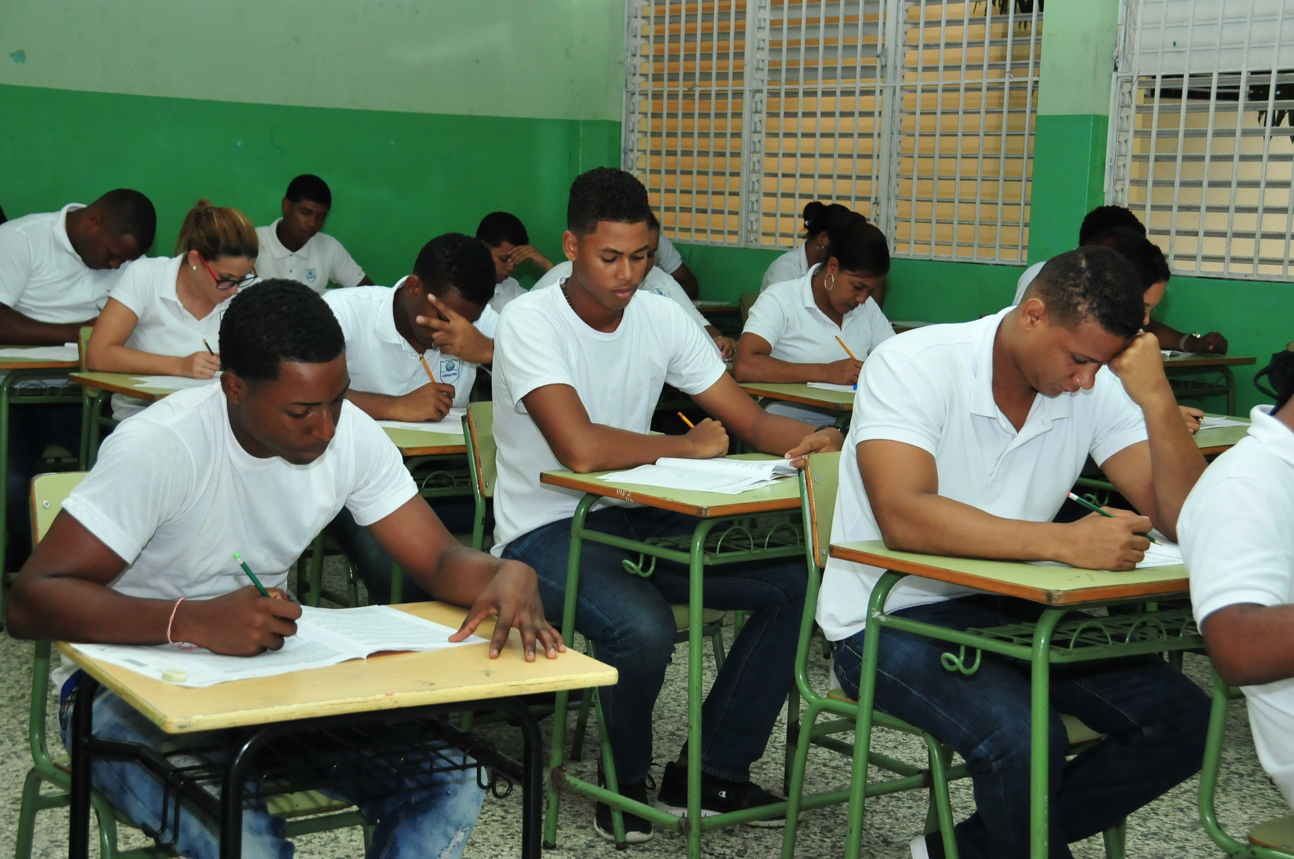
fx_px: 2046
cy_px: 430
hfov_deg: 35.1
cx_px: 647
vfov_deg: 23.7
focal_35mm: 57
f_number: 6.3
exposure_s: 1/40
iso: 1000
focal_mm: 38
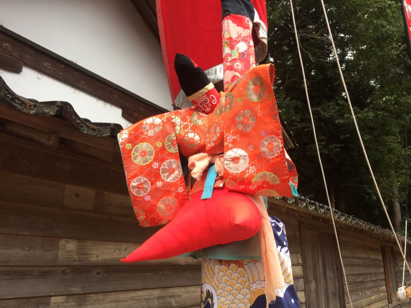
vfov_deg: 48.2
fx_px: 344
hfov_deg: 61.7
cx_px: 206
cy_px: 154
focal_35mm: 29
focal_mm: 4.15
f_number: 2.2
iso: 32
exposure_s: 1/129
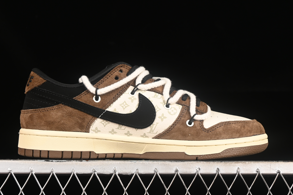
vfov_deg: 14.9
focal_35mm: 92
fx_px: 749
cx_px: 141
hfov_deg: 22.1
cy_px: 87
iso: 160
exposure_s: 1/80
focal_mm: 50
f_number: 7.1
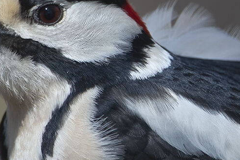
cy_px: 130
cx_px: 95
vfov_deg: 0.7
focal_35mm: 1947
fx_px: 12971
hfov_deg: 1.1
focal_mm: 400
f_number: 5.6
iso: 800
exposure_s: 1/1000
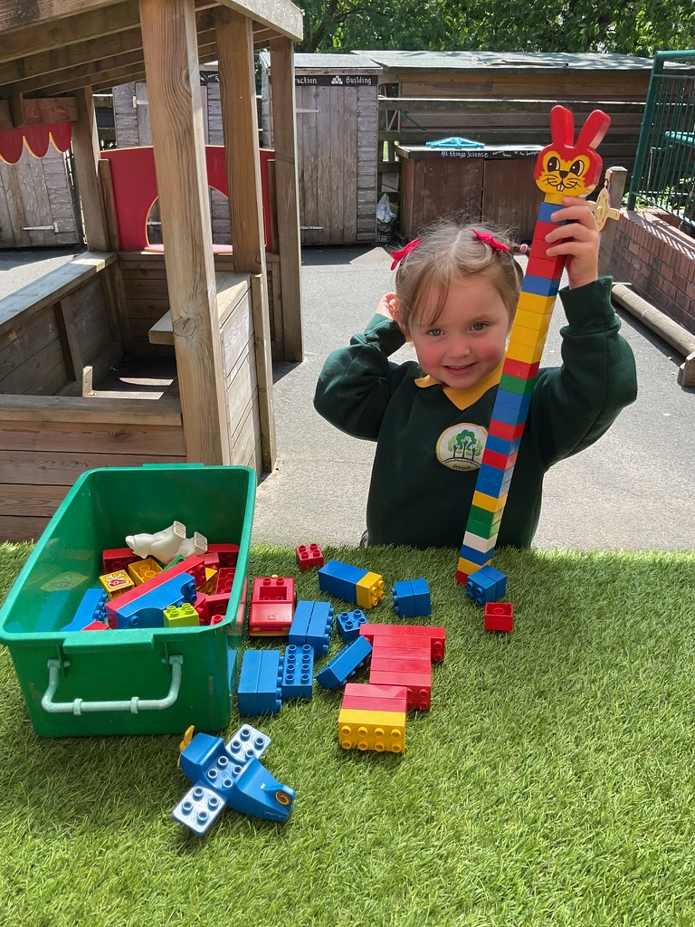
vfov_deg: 61.7
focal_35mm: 29
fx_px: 776
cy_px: 464
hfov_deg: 48.2
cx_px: 348
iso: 16
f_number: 1.8
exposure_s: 1/391
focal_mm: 3
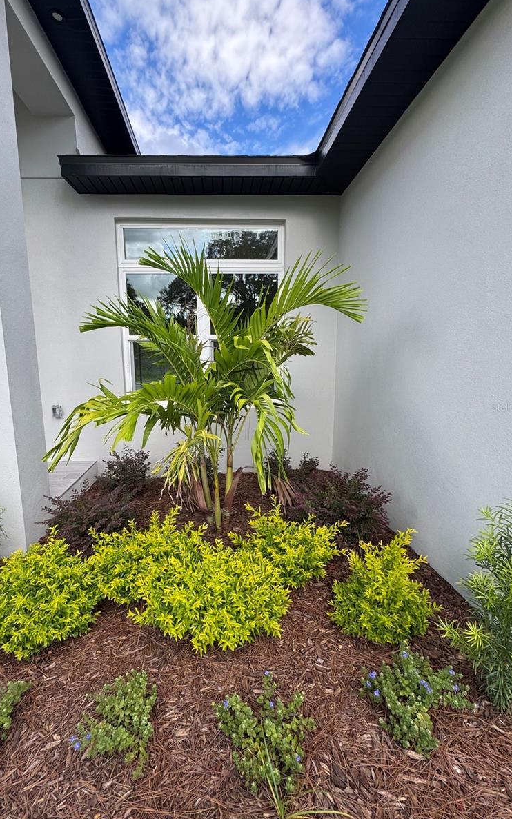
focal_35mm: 15
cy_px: 406
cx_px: 230
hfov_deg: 74.6
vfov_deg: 101.5
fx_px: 335
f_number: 2.2
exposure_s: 1/302
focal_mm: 2.22
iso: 40
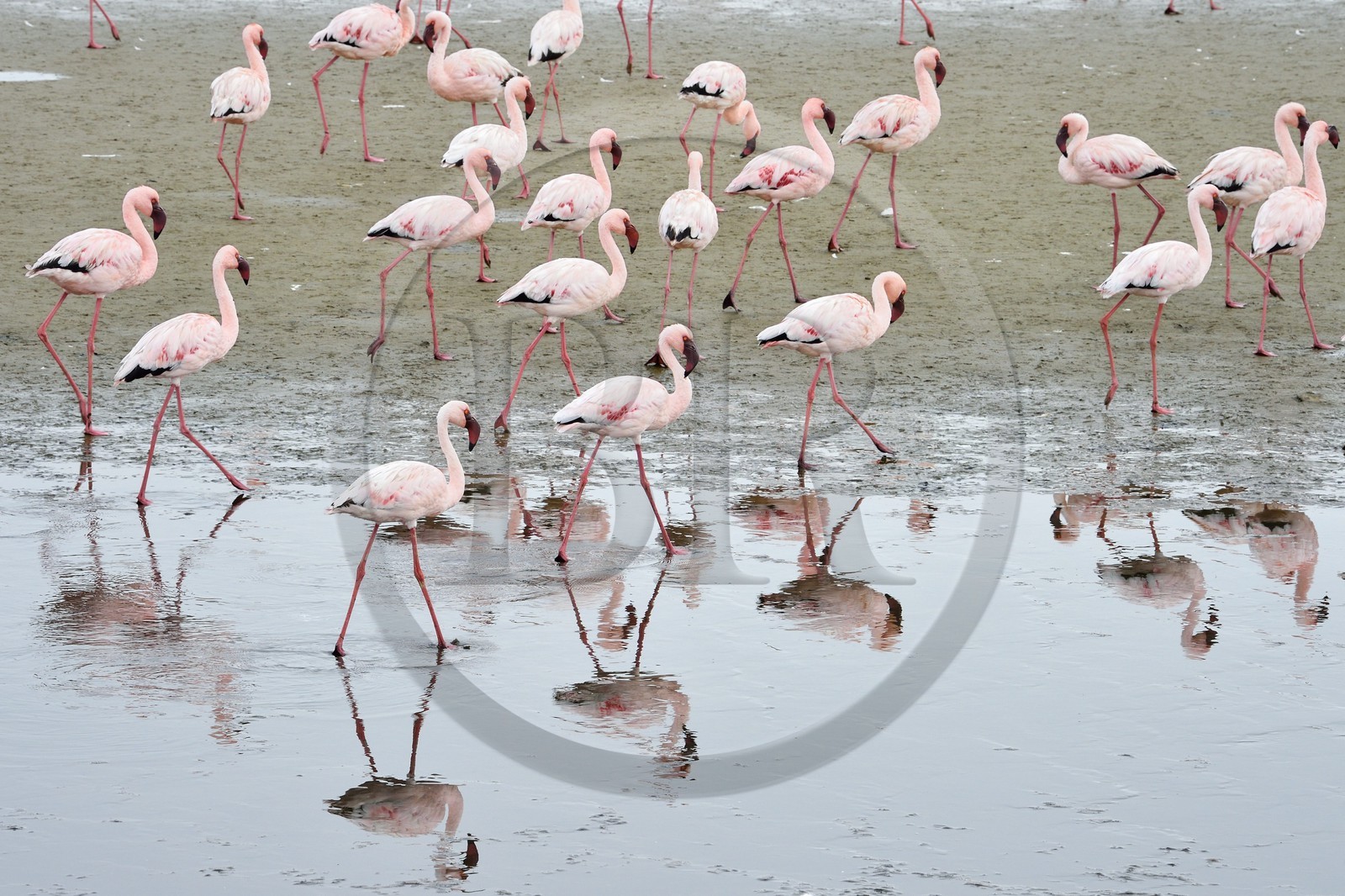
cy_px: 448
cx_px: 672
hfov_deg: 10.3
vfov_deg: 6.9
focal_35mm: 200
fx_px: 7470
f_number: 14
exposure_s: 1/320
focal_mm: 200
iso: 800
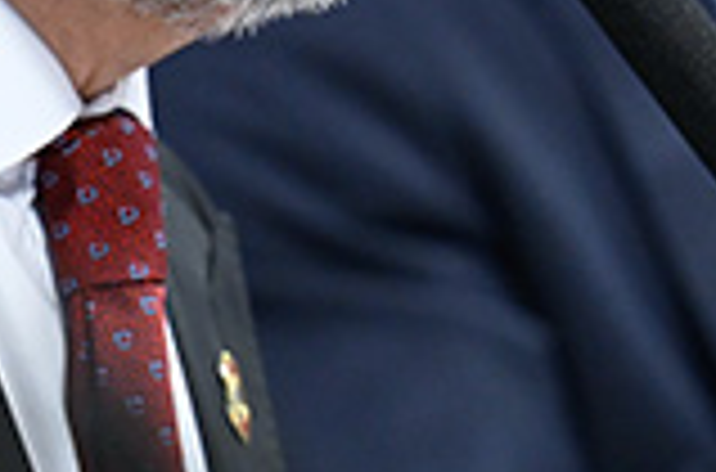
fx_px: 13425
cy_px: 148
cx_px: -189
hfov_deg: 3.1
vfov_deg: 2.0
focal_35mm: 677
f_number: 2.8
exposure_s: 1/160
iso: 2500
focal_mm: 125
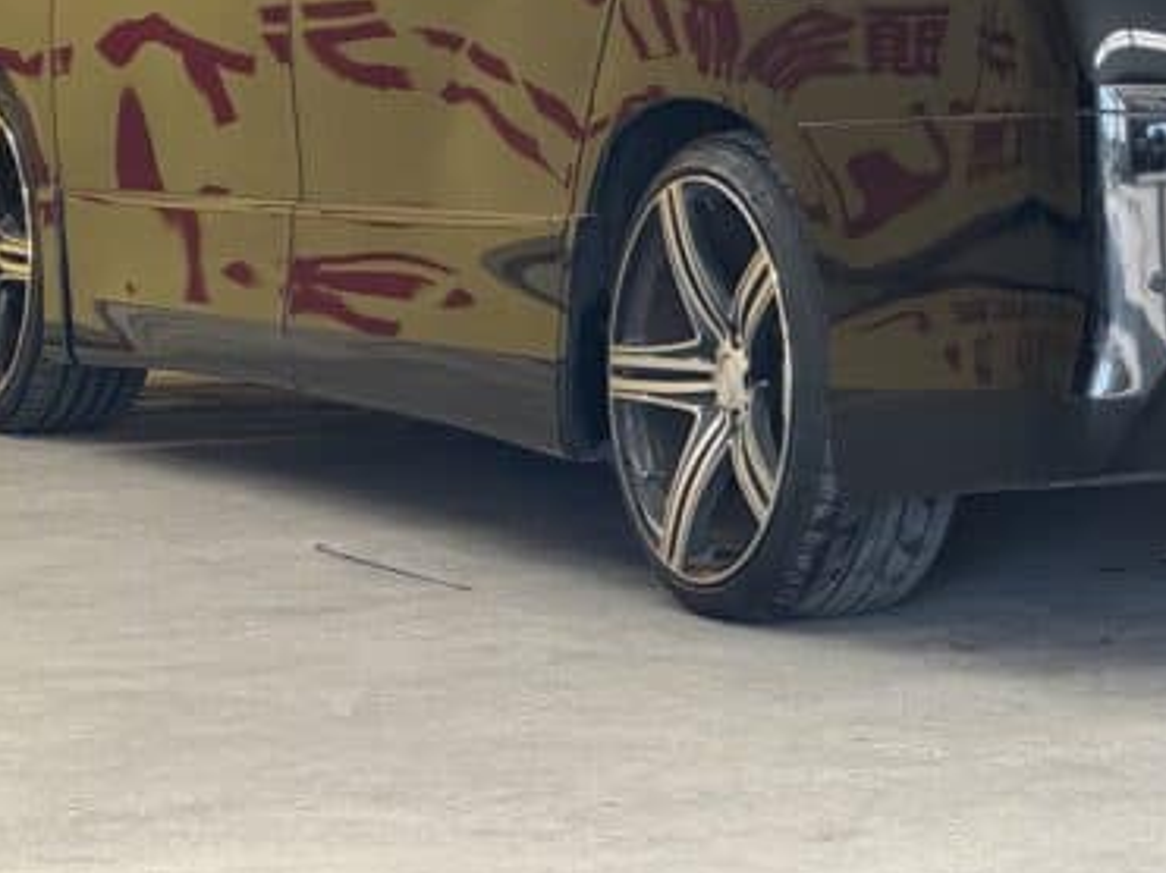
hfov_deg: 11.8
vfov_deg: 8.9
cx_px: 999
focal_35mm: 166
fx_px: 5590
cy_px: -25
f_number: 2.8
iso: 200
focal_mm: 9
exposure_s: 1/90
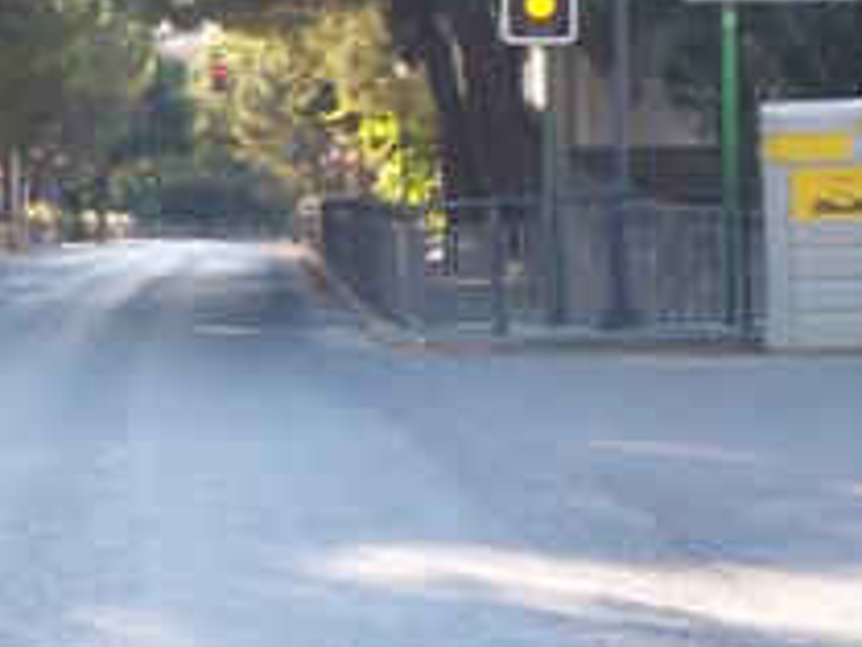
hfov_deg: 10.7
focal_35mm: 182
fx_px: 4535
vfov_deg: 8.2
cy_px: 159
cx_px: -95
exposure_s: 1/100
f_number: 4.2
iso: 100
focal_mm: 12.4
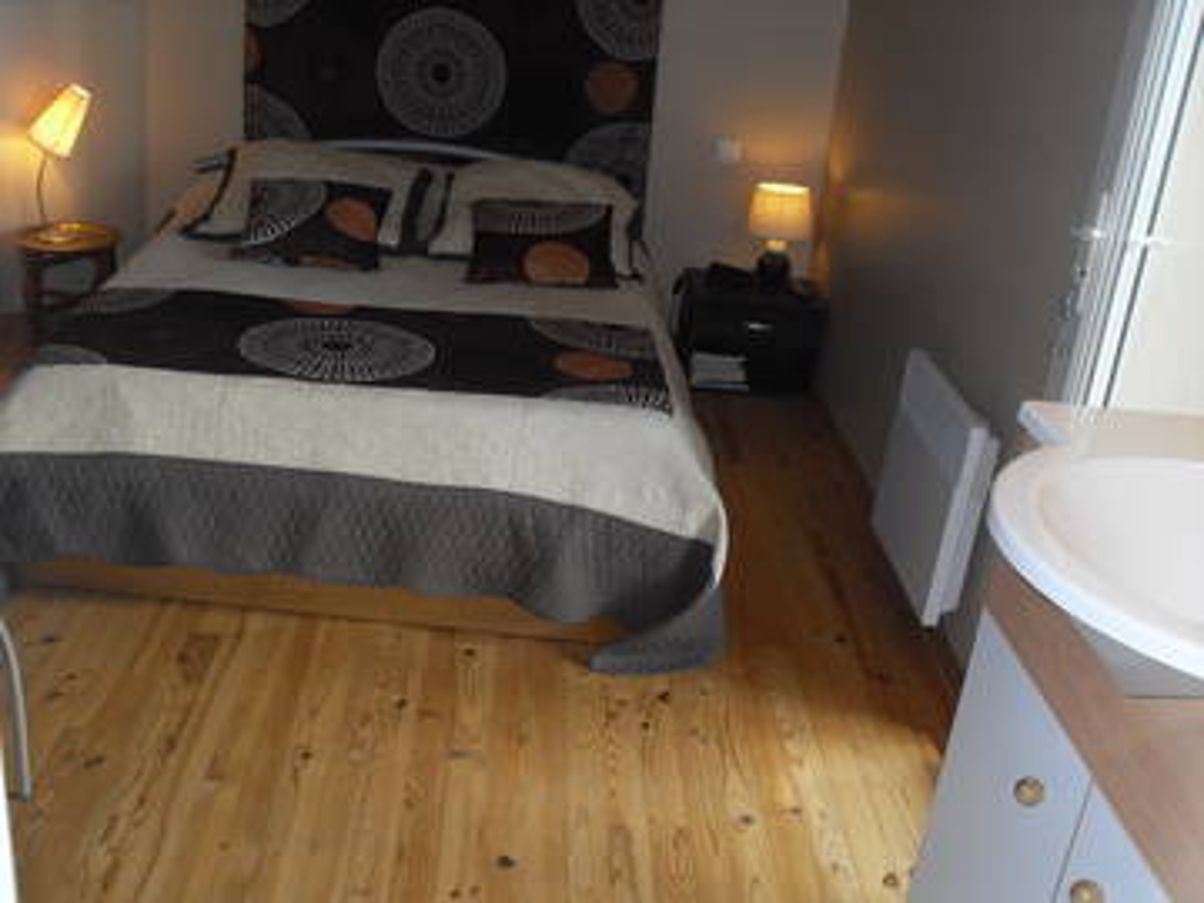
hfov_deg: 50.1
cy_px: 452
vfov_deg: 38.7
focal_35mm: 37
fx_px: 1287
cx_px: 602
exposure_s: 1/45
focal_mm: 6.3
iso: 100
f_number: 2.8
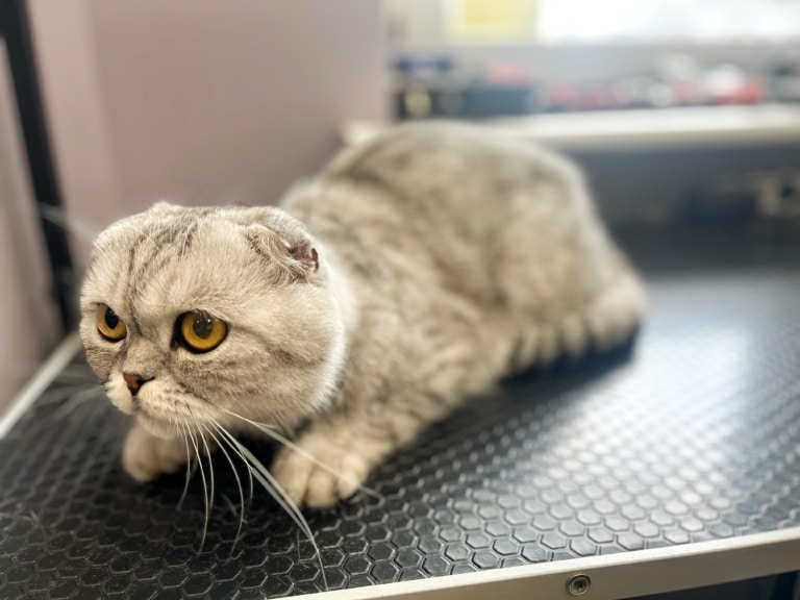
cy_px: 300
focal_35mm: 26
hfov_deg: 67.3
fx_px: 601
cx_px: 400
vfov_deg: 53.1
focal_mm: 5.1
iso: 64
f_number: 1.6
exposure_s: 1/107
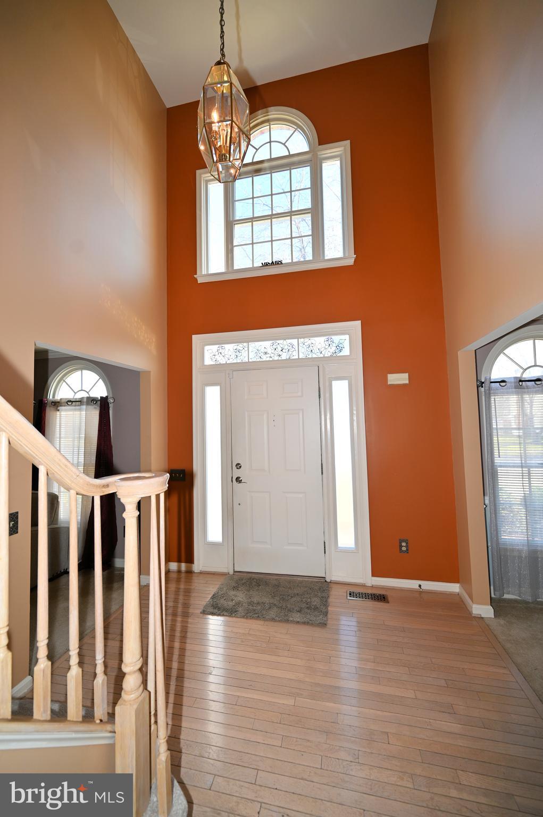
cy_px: 408
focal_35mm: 14
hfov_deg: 81.1
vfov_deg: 104.3
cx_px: 272
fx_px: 317
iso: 140
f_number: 4
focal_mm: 14
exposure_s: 1/80
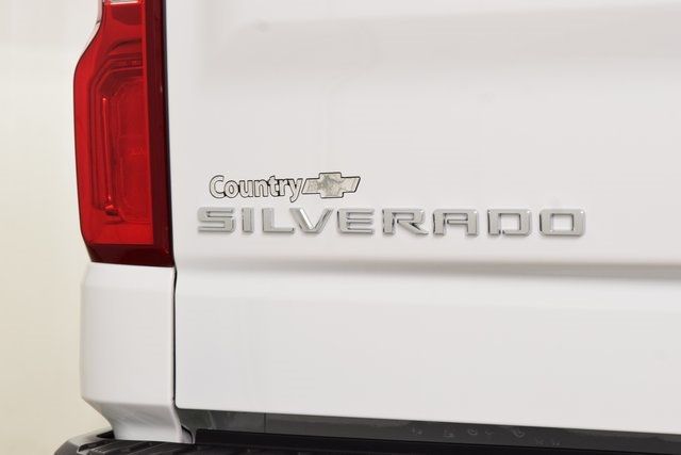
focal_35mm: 105
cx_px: 340
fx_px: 1987
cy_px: 228
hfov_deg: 19.5
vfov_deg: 13.0
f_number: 8
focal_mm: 70
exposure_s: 1/60
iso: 1400
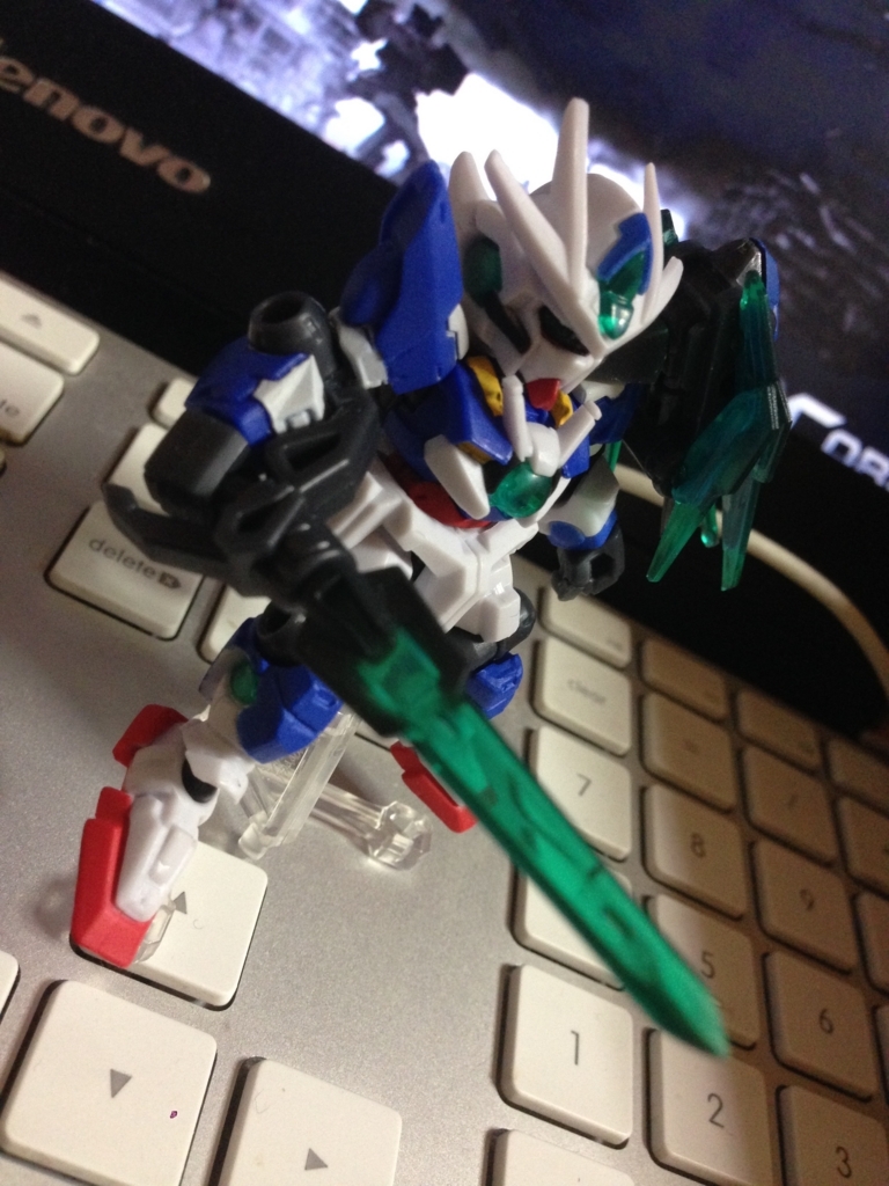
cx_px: 444
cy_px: 593
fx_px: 1130
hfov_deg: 42.9
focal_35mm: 33
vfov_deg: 55.4
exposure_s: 1/20
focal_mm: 4.12
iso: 250
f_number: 2.4
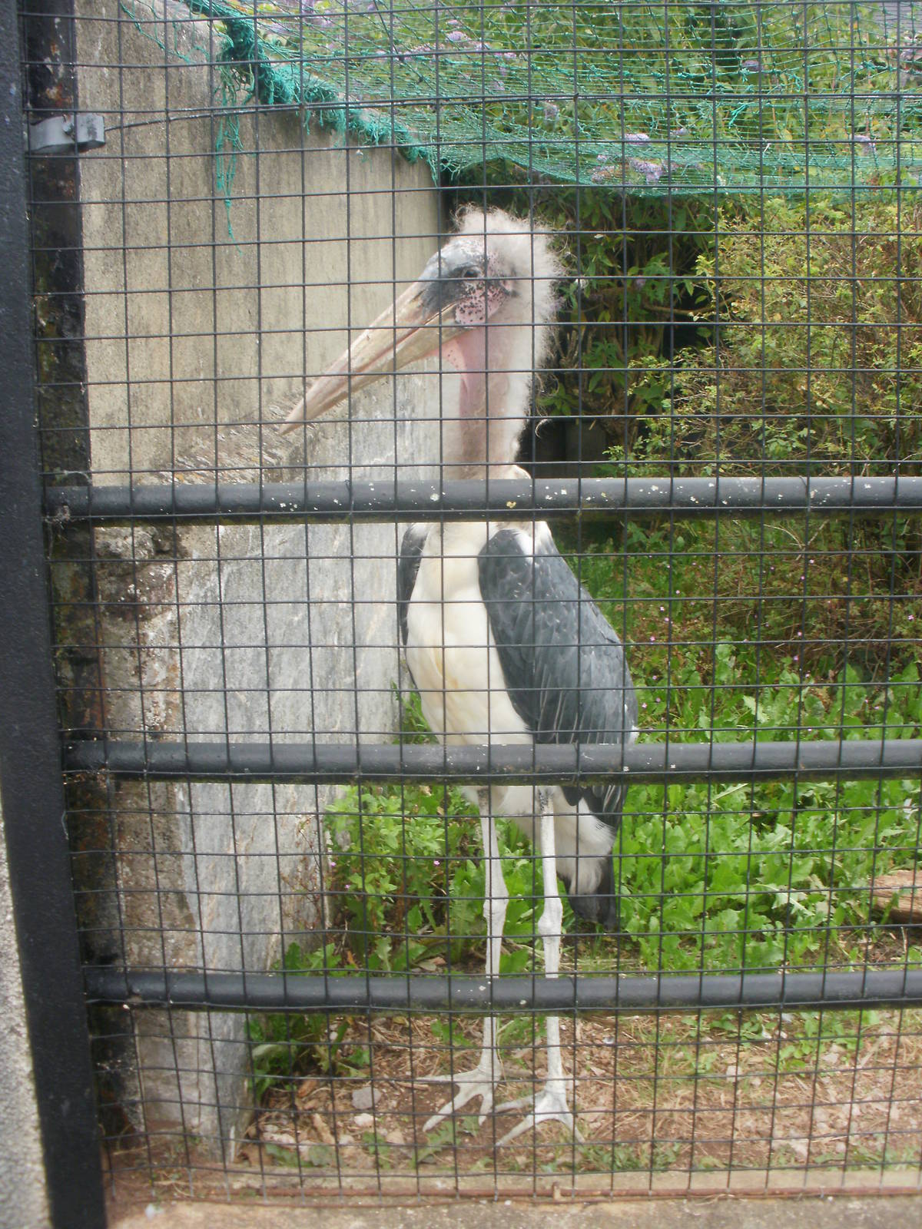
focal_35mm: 36
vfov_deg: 51.4
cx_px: 461
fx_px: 1278
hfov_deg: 39.7
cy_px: 614
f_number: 5.6
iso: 100
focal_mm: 6.3
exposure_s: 1/60
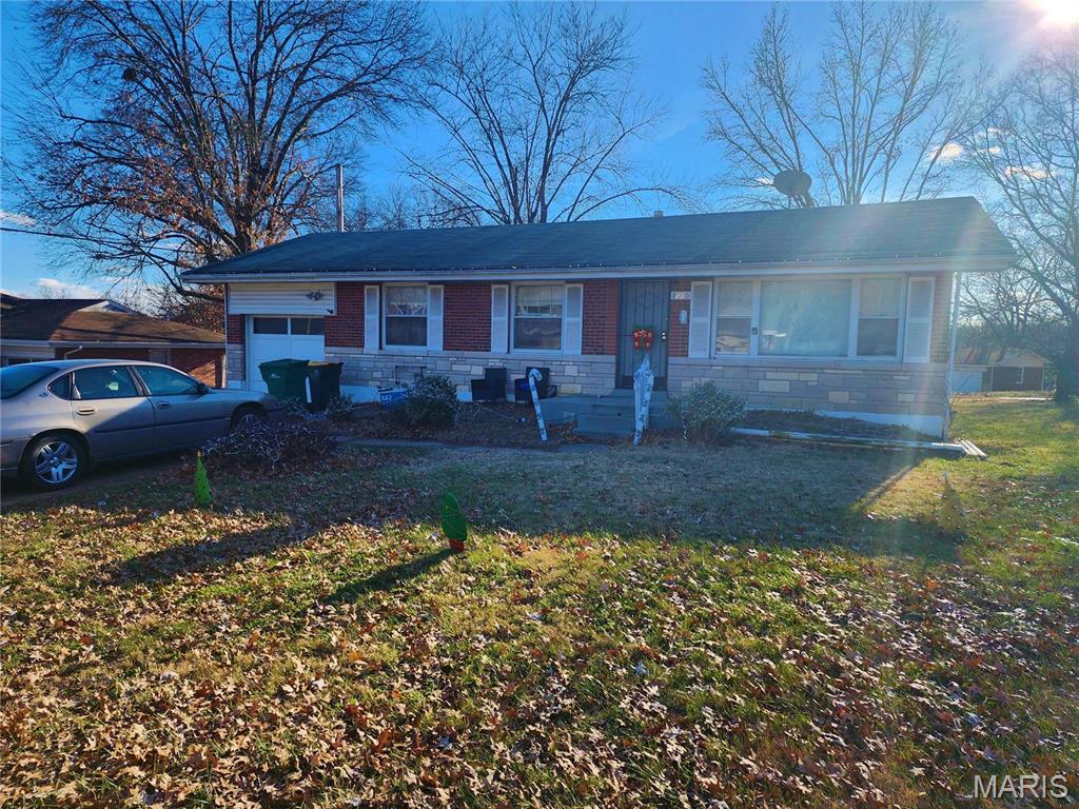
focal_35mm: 23
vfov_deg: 58.9
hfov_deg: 73.9
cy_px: 404
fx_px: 717
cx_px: 540
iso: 12
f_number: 1.8
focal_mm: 6.4
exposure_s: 1/900
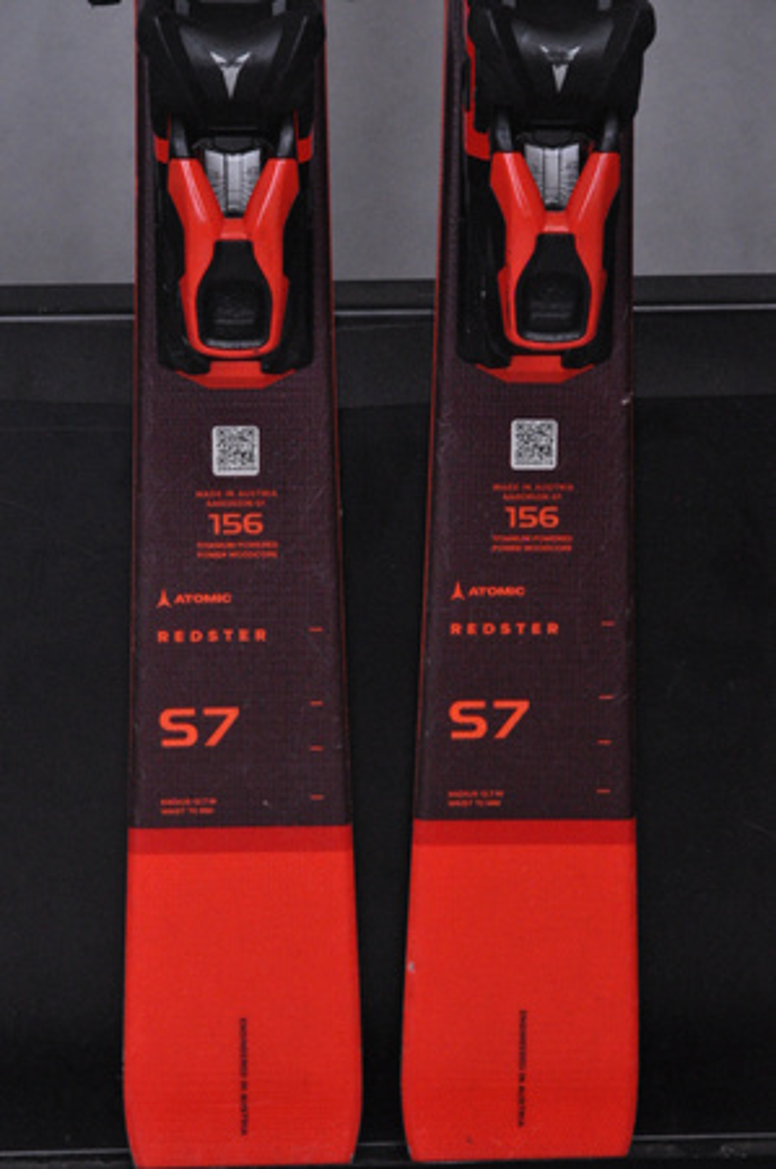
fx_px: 4375
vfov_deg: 15.2
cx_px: 388
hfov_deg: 10.1
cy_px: 584
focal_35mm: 135
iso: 3200
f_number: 9.5
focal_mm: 90
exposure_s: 1/125
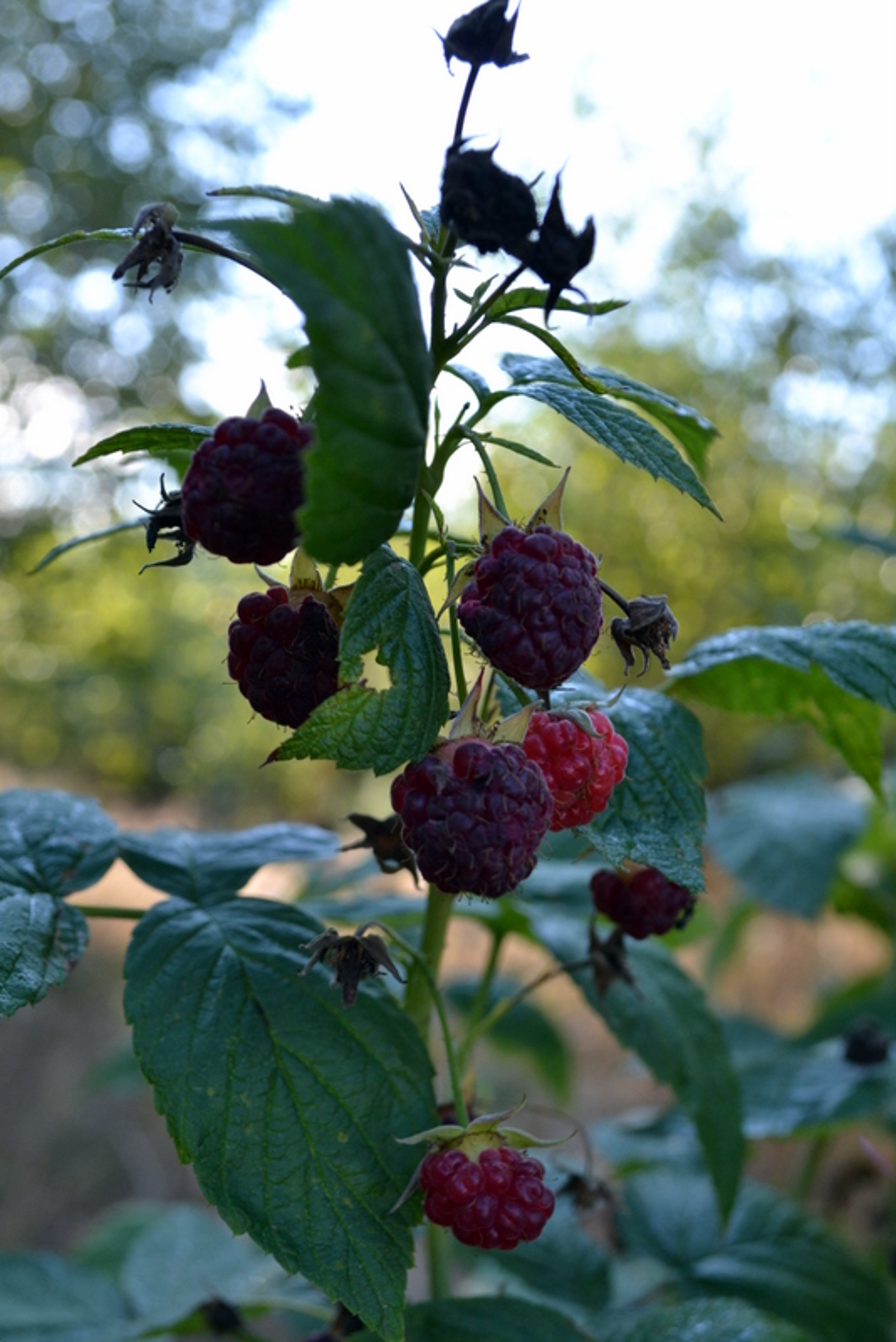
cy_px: 671
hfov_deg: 28.1
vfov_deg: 41.1
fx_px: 1790
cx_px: 448
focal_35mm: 48
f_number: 8
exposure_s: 1/125
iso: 280
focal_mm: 32
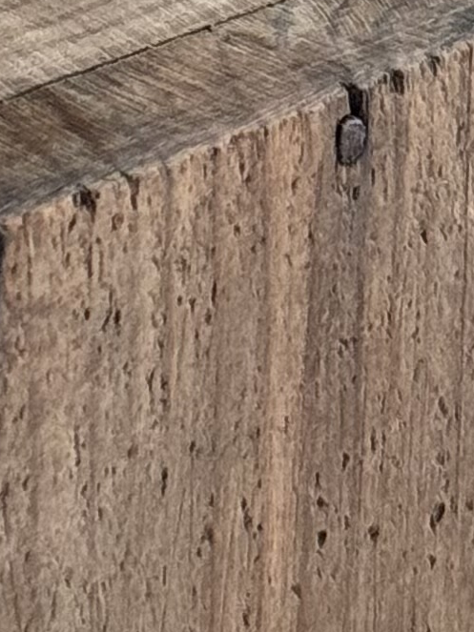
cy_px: -1034
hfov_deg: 5.0
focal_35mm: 292
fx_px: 5333
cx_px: -489
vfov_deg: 6.4
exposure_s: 1/60
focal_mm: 6.76
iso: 250
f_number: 1.78
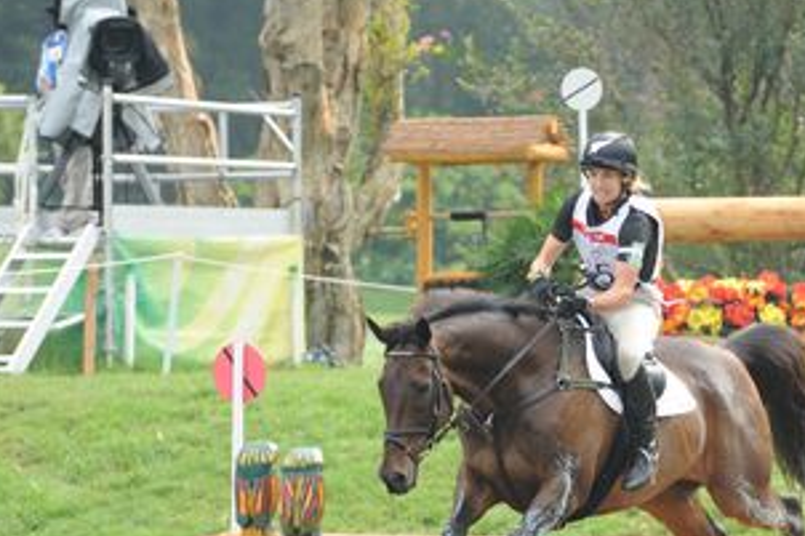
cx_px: 621
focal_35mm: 424
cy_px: 445
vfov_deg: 3.2
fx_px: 9476
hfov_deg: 4.9
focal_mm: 200
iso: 500
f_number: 6.3
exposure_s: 1/500
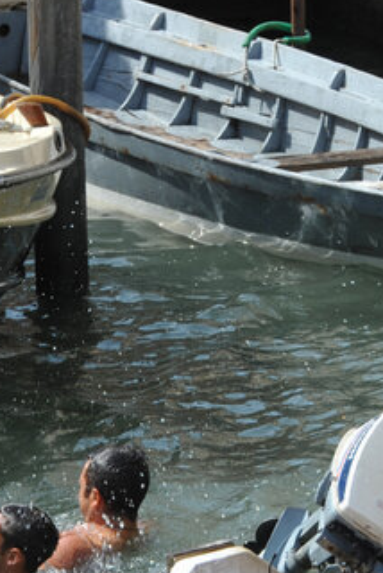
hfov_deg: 2.0
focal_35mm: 675
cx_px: 82
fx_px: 10748
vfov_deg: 3.1
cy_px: 462
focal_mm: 200
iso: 250
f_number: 9
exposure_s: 1/320
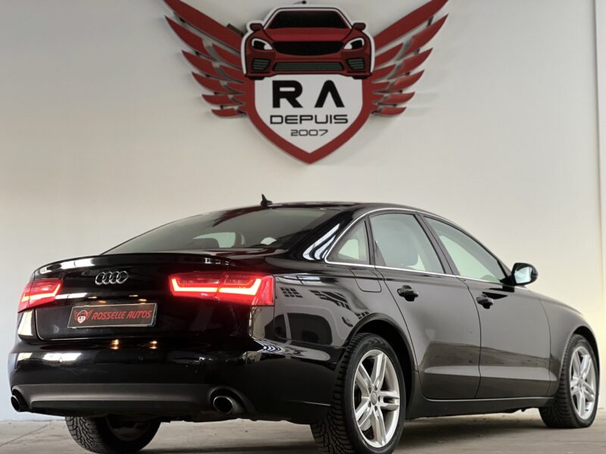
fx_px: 1348
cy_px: 227
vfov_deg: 19.1
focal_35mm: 77
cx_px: 303
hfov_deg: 25.3
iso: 400
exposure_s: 1/22
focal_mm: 9
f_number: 2.8
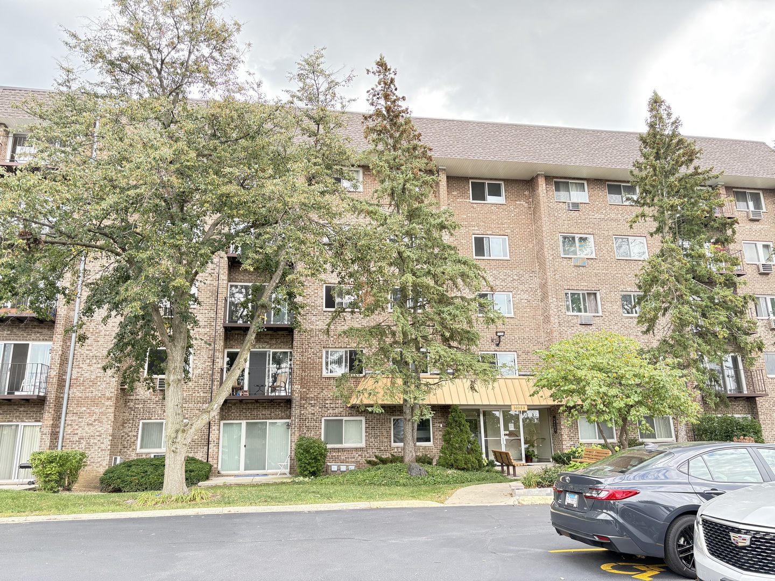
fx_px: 582
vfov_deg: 53.1
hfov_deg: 67.3
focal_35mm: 26
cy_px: 290
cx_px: 388
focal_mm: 5.96
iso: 64
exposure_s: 1/244
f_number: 1.6
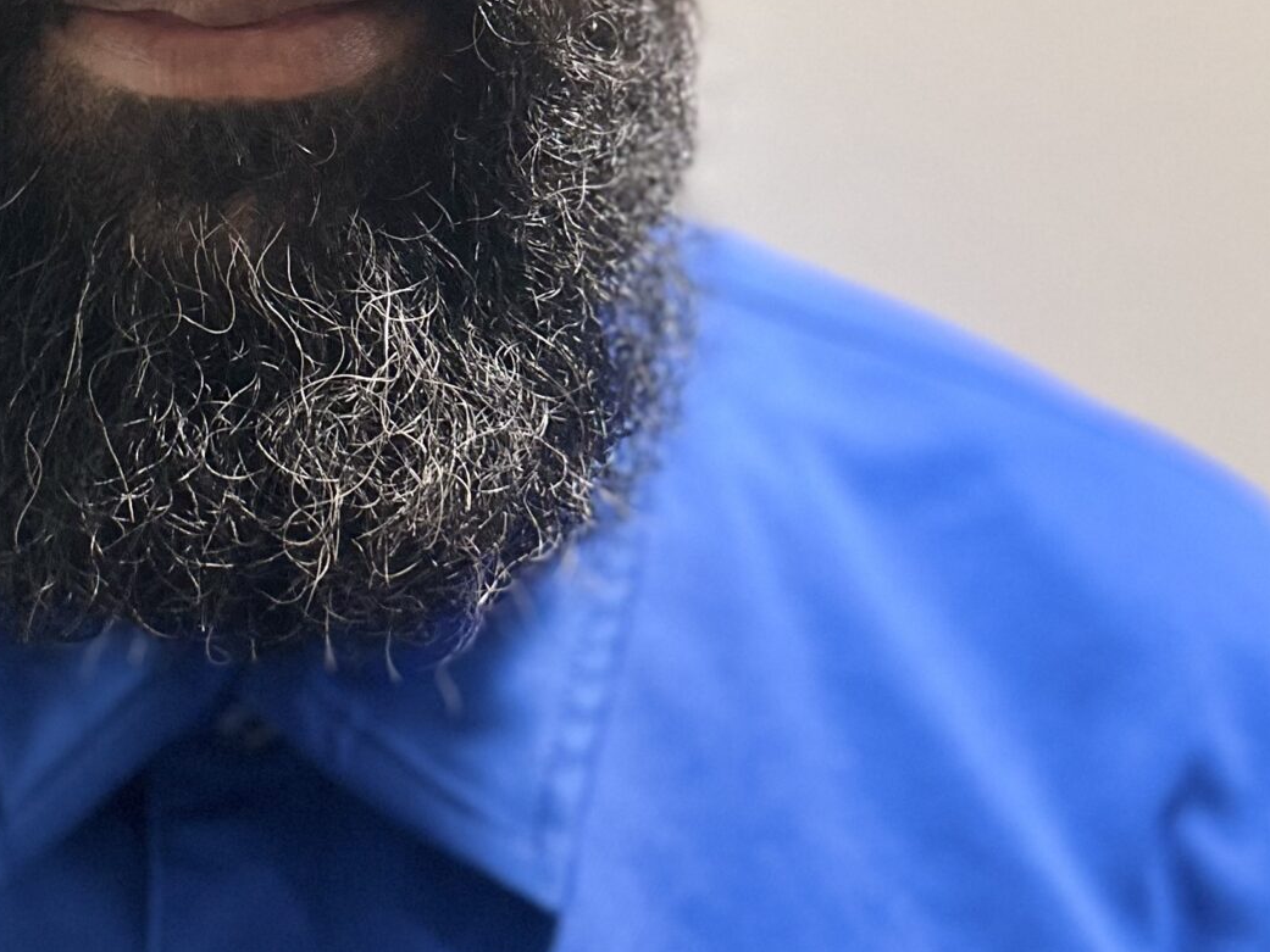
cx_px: 298
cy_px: 105
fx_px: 2165
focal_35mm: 59
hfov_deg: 32.0
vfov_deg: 24.2
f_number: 1.78
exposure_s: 1/60
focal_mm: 6.86
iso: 640
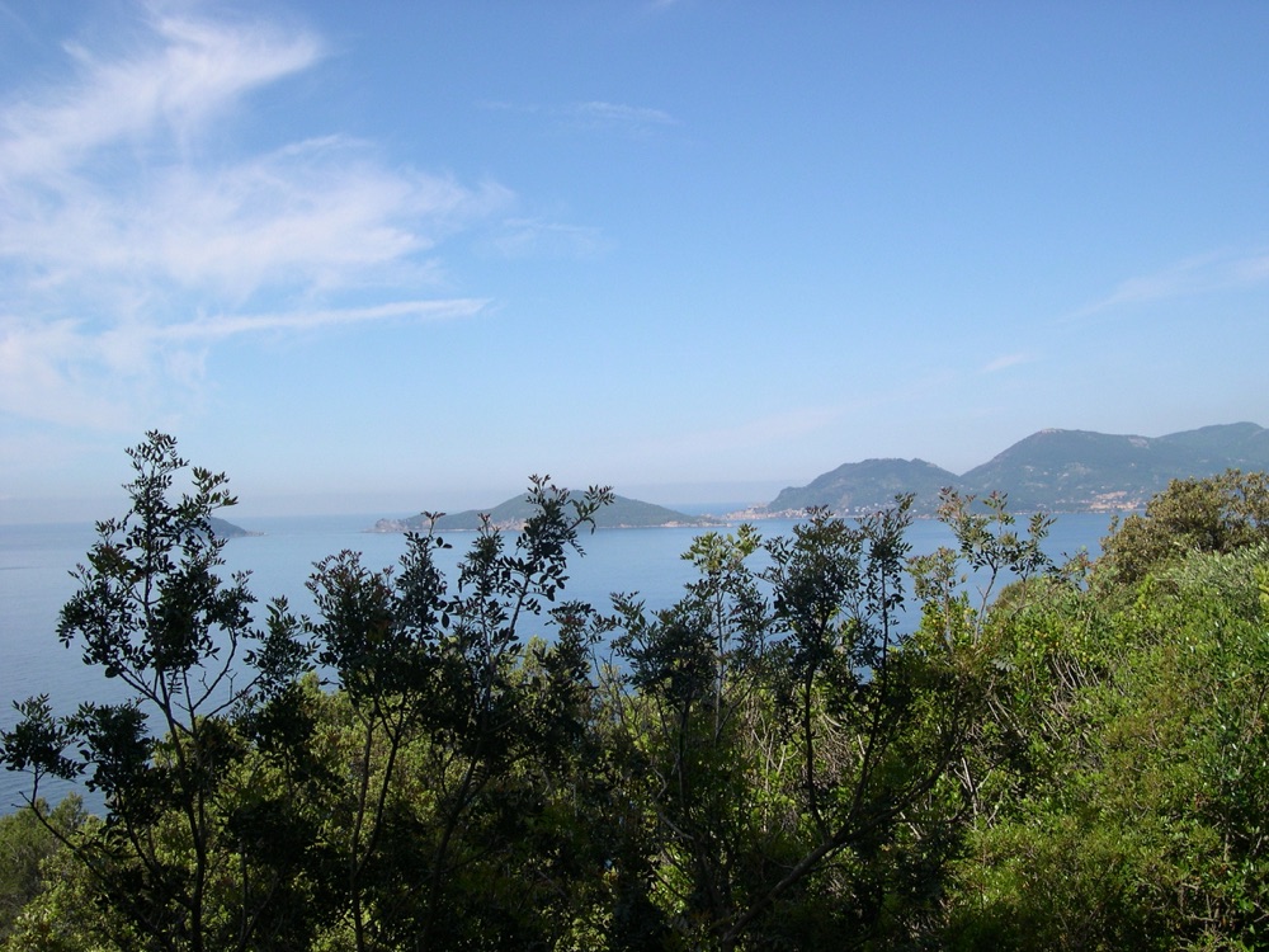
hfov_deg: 49.0
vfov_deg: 37.7
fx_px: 1393
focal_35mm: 38
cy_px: 476
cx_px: 634
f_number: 7.6
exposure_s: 1/191
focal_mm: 8
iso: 100
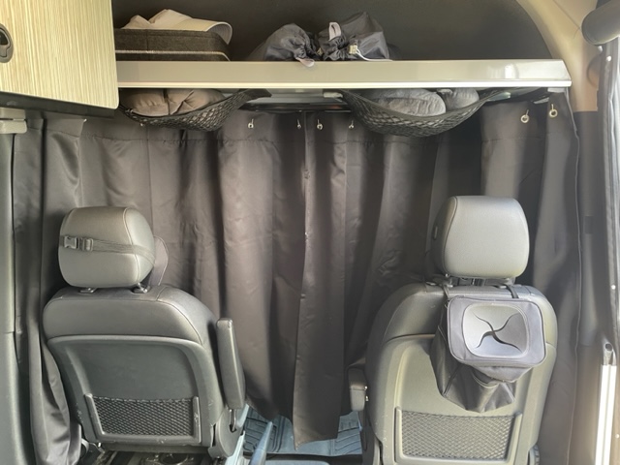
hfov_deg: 67.3
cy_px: 232
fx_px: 466
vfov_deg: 53.1
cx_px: 310
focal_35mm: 26
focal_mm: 4.2
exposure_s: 1/60
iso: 125
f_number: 1.6
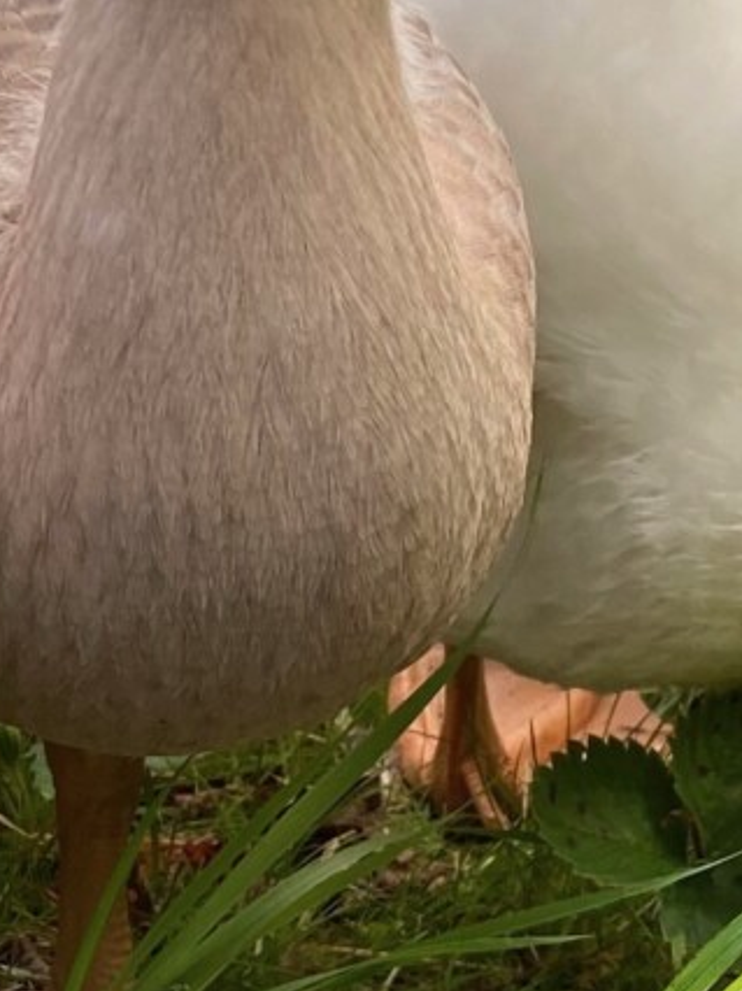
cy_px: 737
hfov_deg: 11.7
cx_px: 37
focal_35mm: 125
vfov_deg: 15.7
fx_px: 3576
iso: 40
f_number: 1.8
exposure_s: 1/121
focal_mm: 4.25
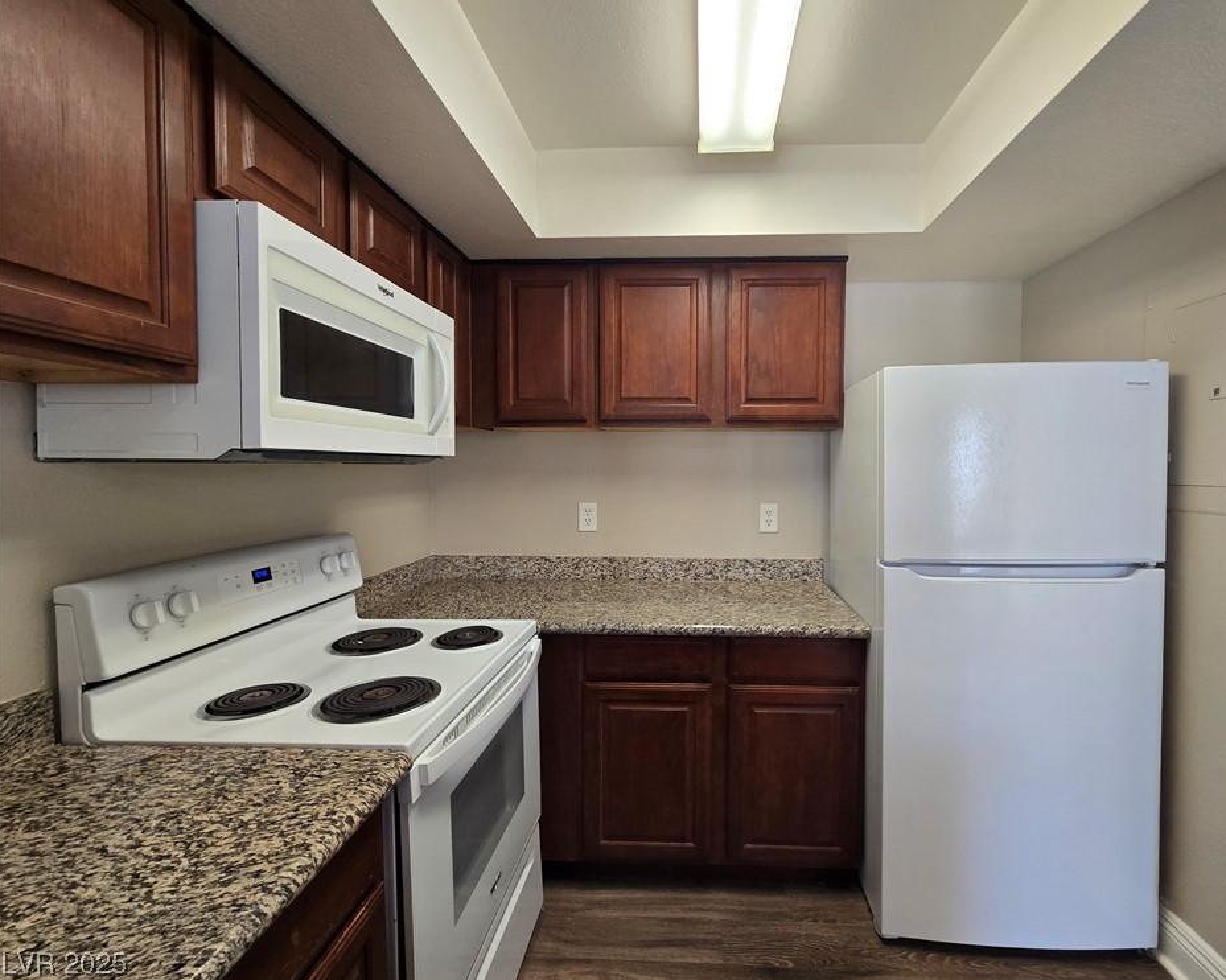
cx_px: 670
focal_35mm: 14
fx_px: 508
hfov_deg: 100.4
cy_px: 486
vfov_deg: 88.0
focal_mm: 2.2
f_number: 2.2
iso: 100
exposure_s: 1/60
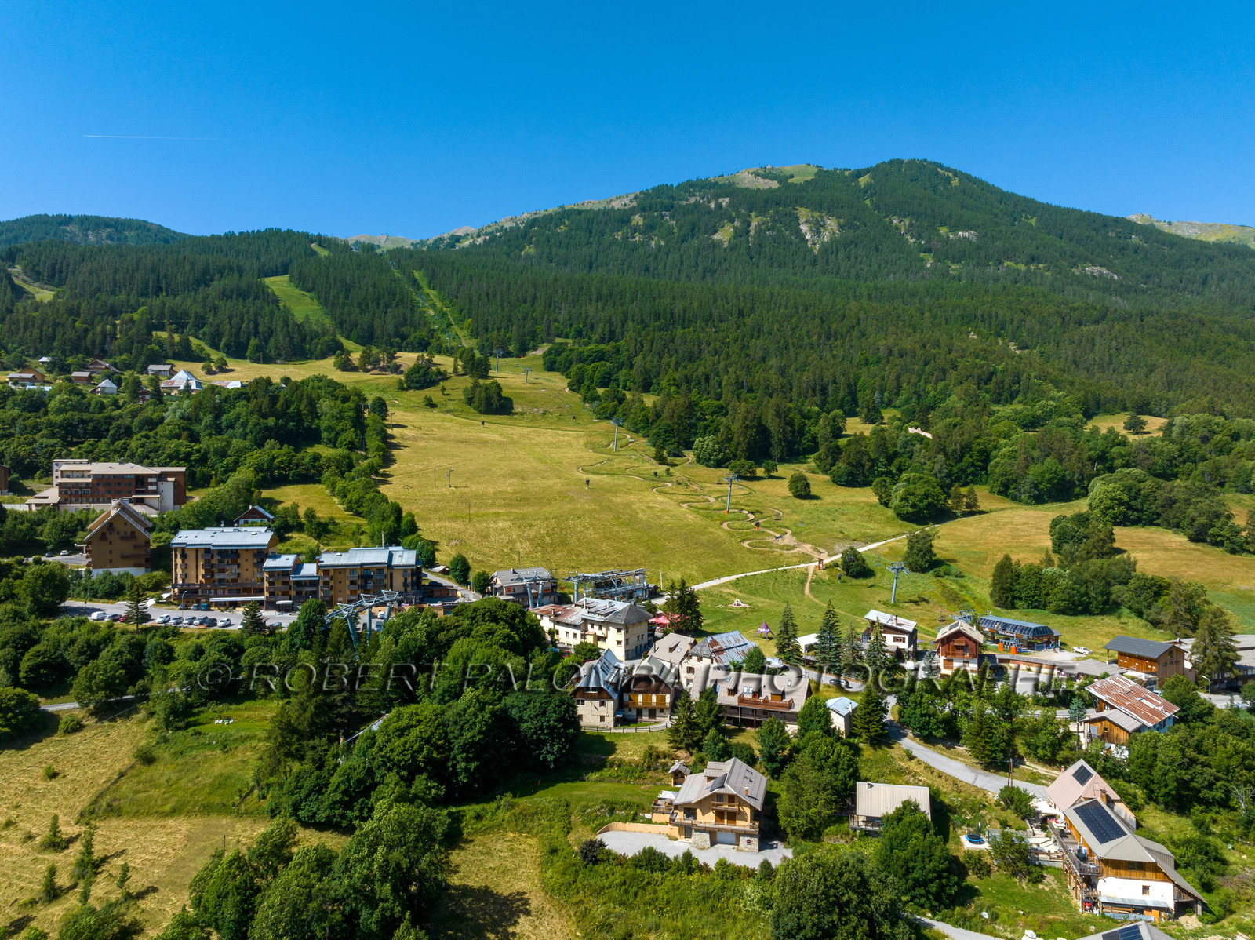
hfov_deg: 71.6
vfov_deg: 56.8
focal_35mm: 24
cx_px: 628
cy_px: 470
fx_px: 870
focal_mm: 12.3
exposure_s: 1/160
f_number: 11
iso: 100
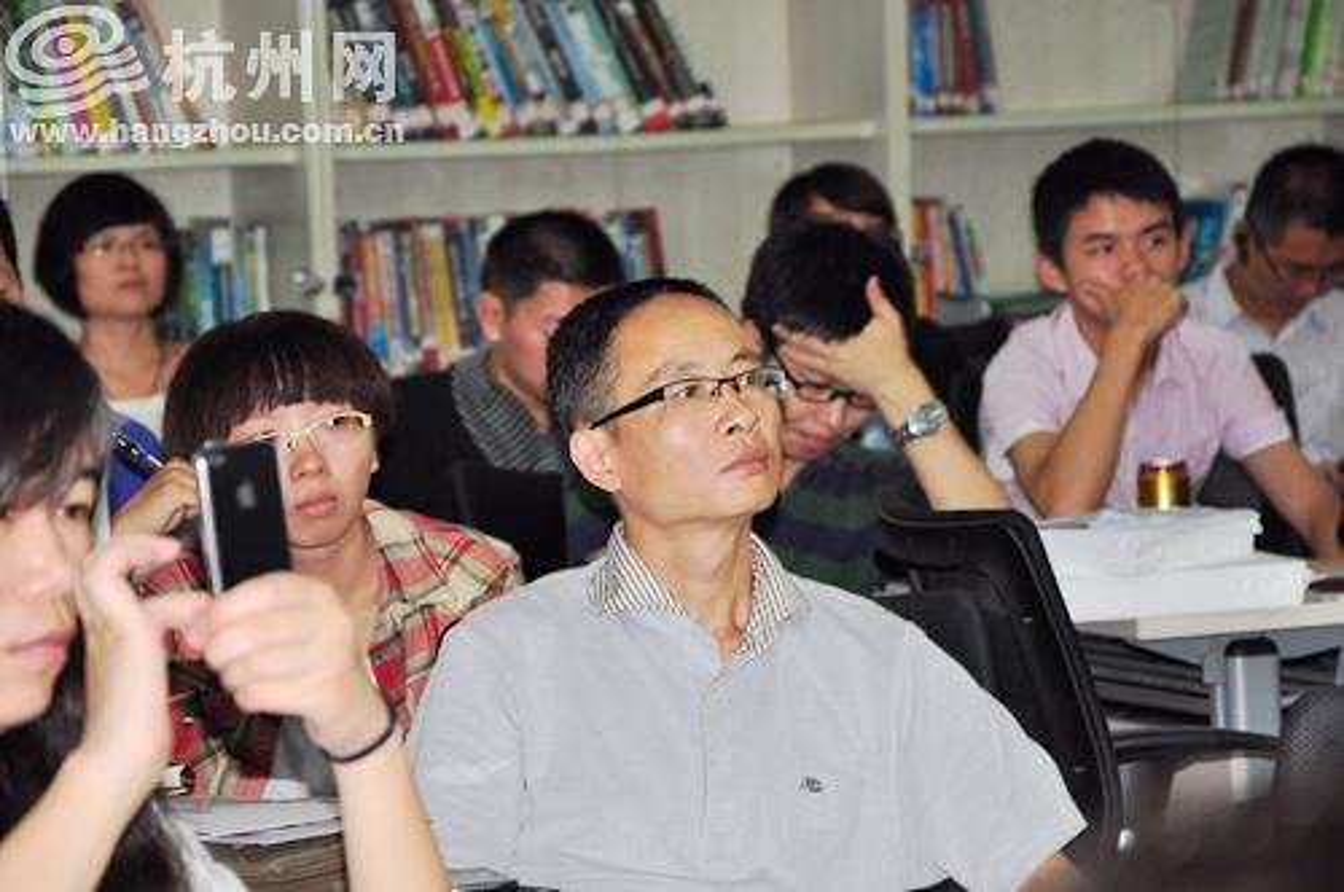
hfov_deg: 13.1
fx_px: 5872
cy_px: 446
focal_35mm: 158
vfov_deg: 8.7
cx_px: 672
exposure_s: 1/45
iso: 500
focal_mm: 105
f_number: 5.6
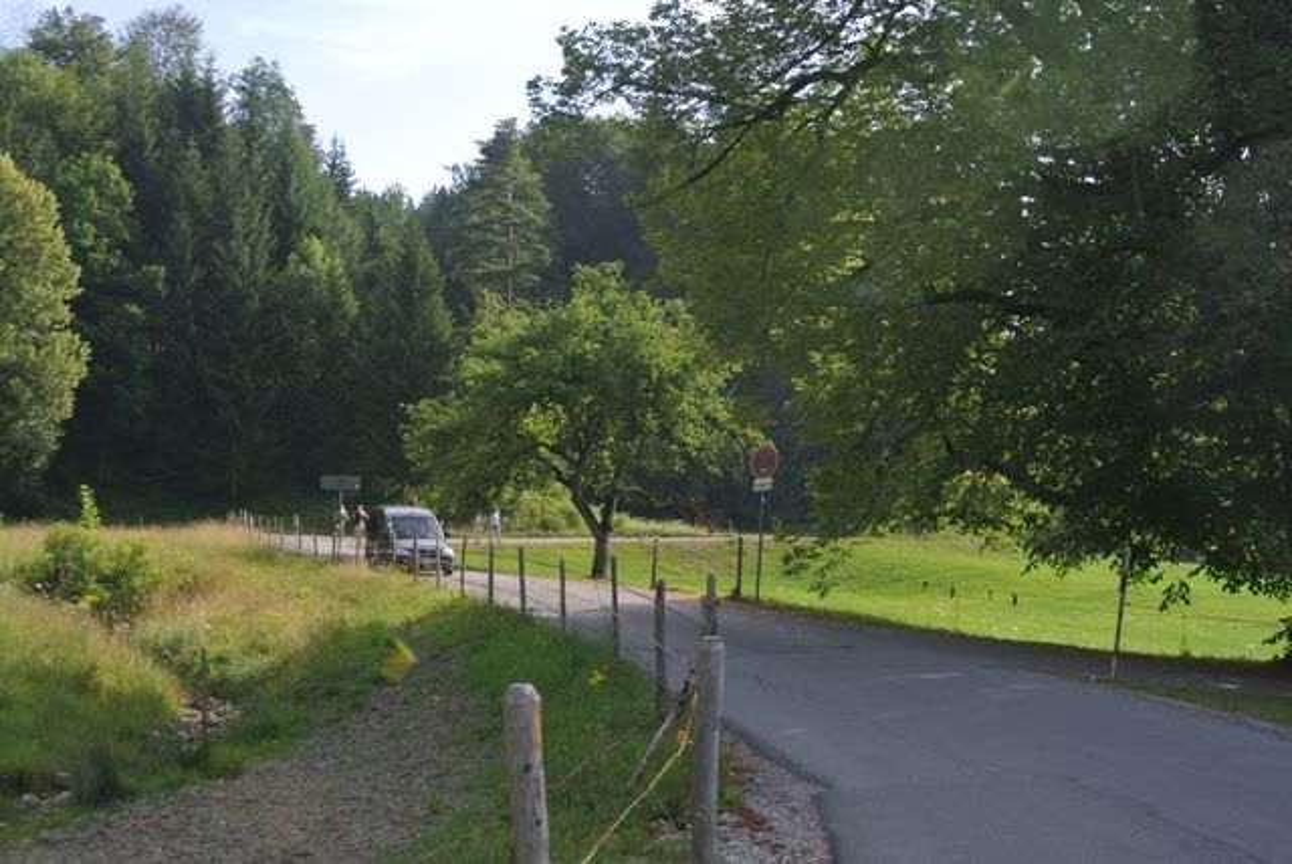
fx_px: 1832
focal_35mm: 51
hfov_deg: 38.8
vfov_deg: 26.5
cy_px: 432
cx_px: 646
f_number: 4.8
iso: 100
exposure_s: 1/320
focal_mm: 18.9
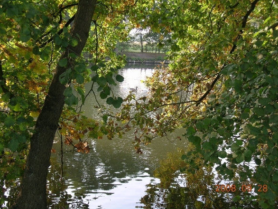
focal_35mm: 43
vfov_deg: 33.6
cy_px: 104
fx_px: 345
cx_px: 139
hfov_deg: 43.8
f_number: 3.6
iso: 50
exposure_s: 1/58.6
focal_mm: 8.7
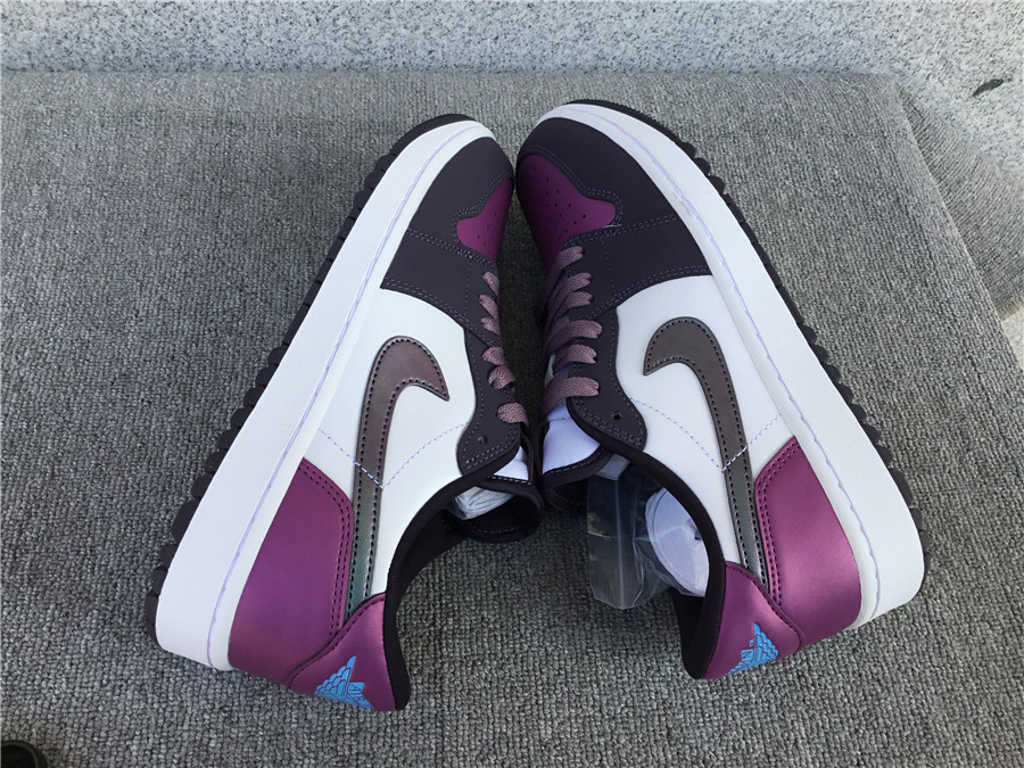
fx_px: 917
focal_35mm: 31
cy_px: 384
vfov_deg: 45.4
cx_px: 512
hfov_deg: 58.4
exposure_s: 1/285
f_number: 2.4
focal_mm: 3.3
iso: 25
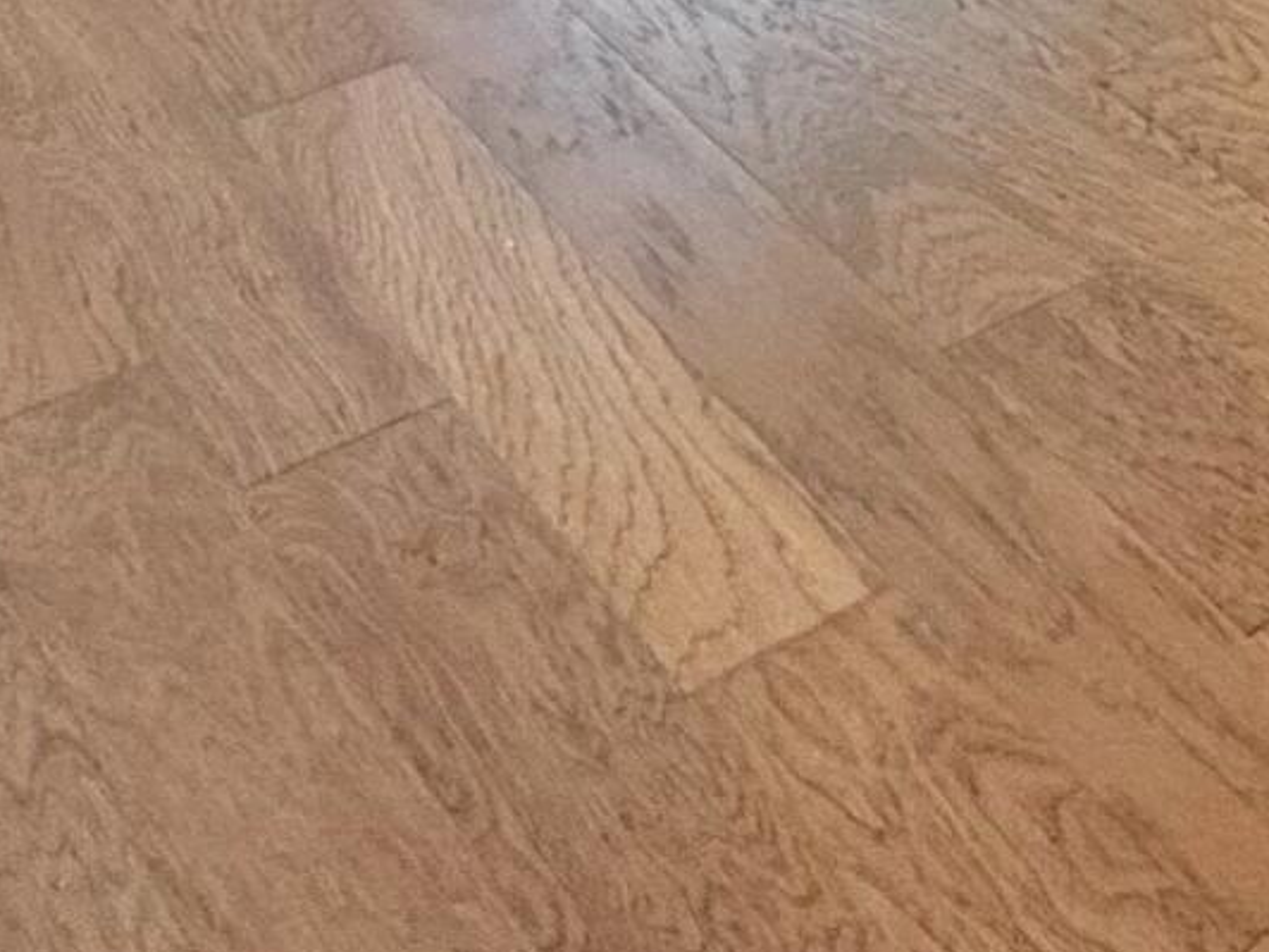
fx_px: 2896
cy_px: -1444
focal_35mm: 79
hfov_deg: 23.5
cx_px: 1305
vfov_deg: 13.1
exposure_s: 1/120
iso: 100
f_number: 2.2
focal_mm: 2.22
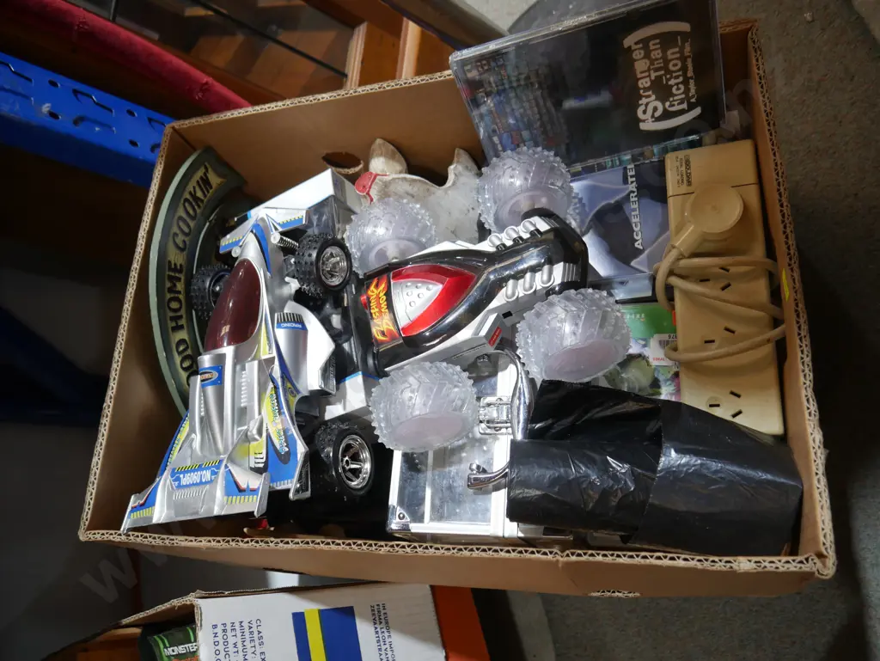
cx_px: 440
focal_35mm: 28
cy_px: 330
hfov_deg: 63.4
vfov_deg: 49.8
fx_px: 712
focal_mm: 14
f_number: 3.5
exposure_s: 1/60
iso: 400
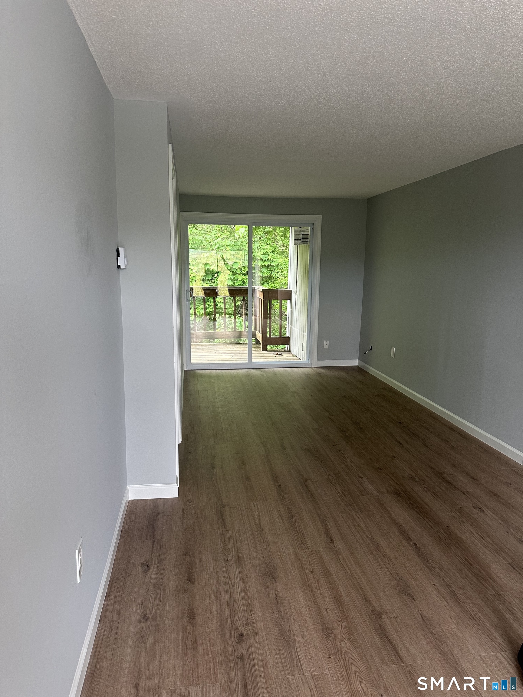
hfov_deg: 56.8
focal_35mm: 24
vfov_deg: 71.6
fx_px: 483
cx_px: 262
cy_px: 348
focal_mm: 6.86
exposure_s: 1/82
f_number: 1.78
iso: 250
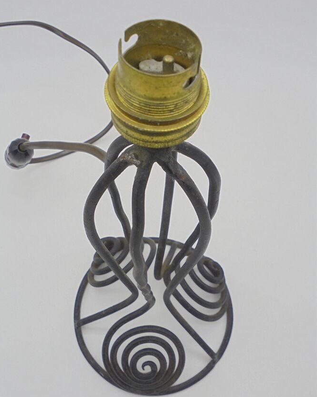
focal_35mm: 36
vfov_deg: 50.3
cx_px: 157
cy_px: 208
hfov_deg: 41.2
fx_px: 422
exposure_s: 1/30
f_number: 4
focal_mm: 6.1
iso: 100
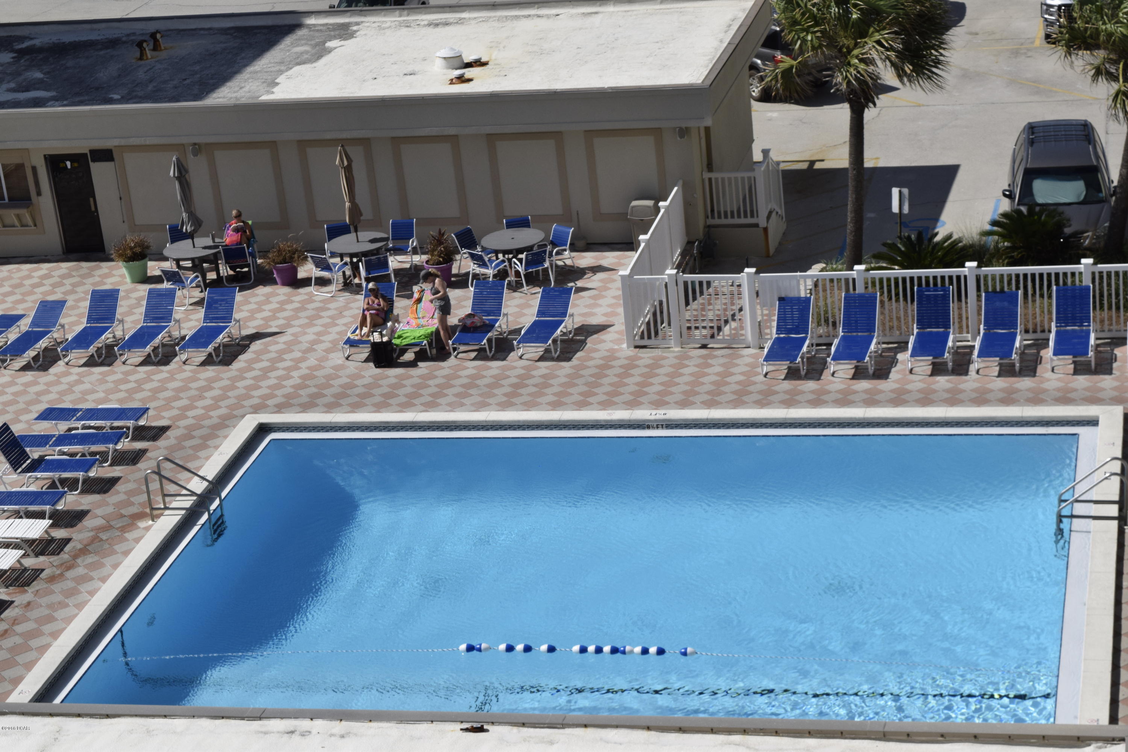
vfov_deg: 16.6
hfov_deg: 24.6
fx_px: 2585
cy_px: 376
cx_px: 564
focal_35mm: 82
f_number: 14
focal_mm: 55
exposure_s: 1/800
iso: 400
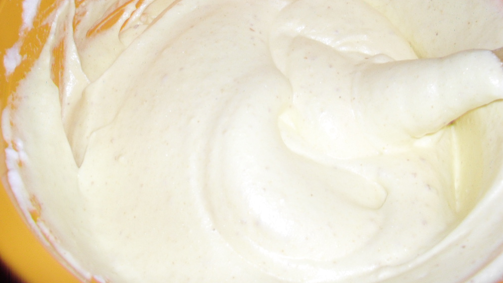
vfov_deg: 30.3
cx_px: 246
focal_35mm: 39
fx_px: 520
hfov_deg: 51.6
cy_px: 110
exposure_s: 1/45
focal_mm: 6.3
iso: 200
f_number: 3.2
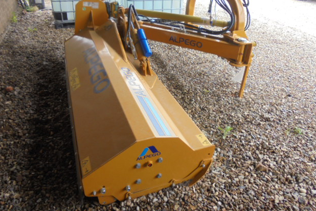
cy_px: 92
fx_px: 246
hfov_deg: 65.5
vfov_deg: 46.3
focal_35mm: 28
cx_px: 162
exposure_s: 1/80
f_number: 3.5
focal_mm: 4.6
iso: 100
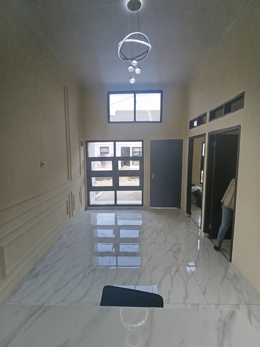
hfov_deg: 78.1
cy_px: 174
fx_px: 160
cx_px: 130
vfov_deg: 94.5
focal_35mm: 16
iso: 50
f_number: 2.2
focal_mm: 1.65
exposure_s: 1/110
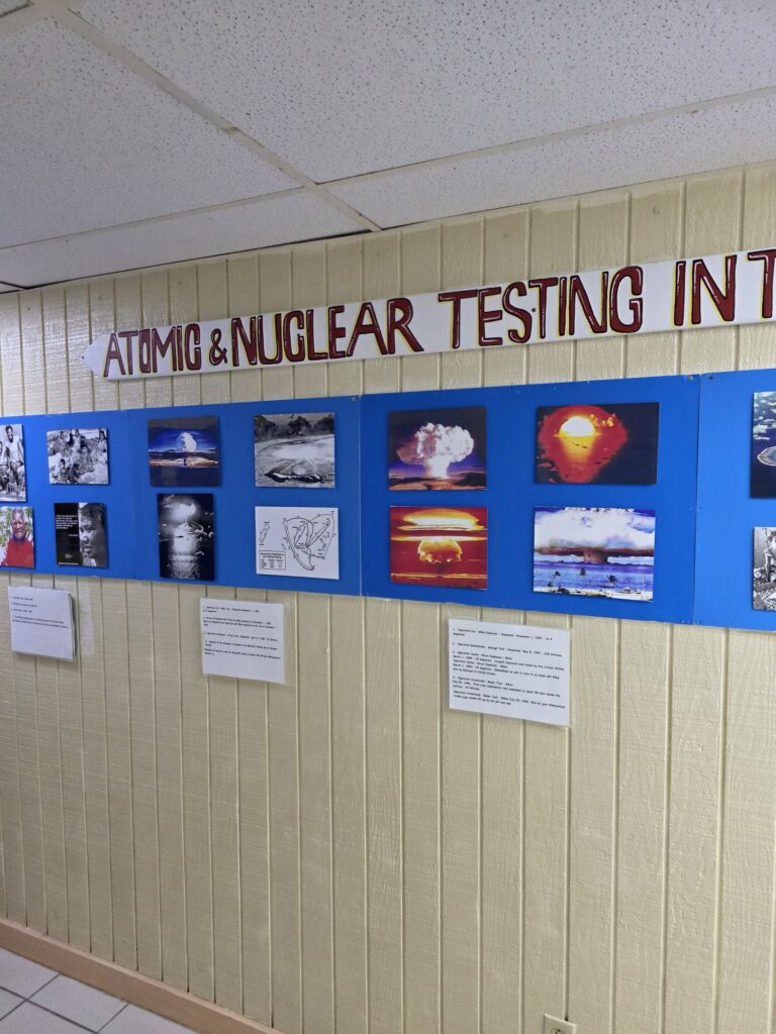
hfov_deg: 58.9
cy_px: 517
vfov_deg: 73.9
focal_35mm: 23
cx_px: 388
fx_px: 687
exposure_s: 1/120
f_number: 1.7
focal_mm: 6.3
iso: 500
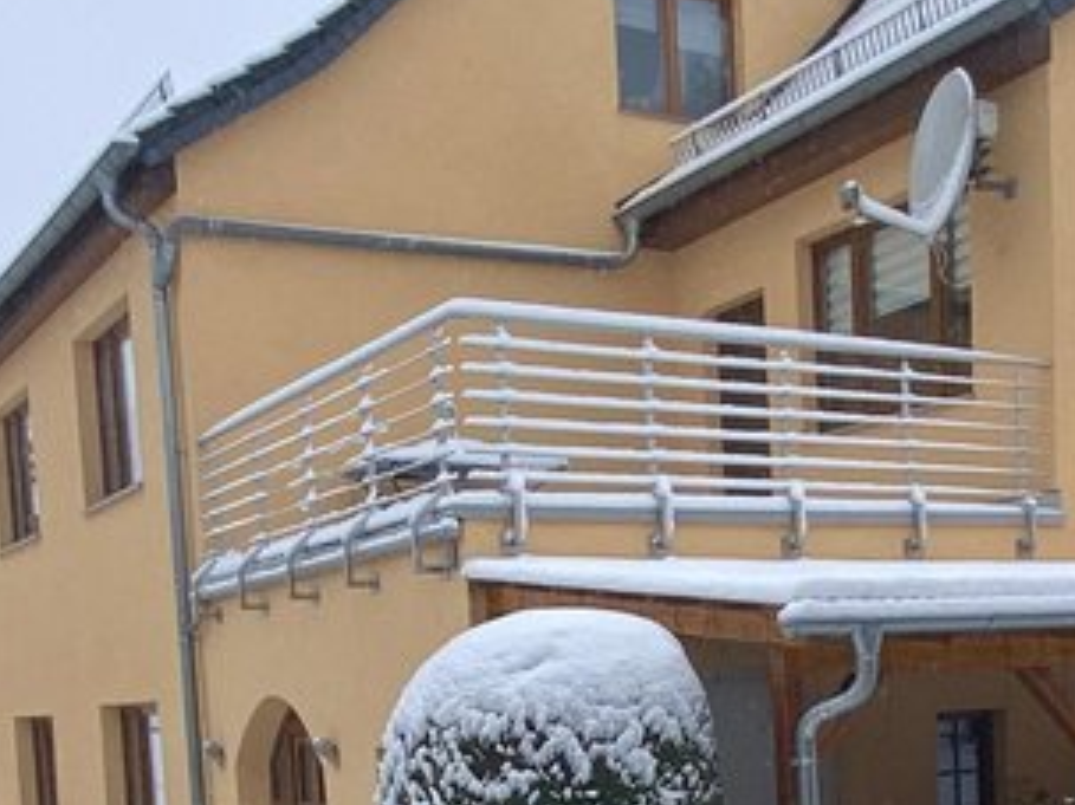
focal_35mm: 111
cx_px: 738
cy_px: 801
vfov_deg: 13.2
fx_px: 3446
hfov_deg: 17.7
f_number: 3.3
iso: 100
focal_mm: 4.7
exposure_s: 1/30
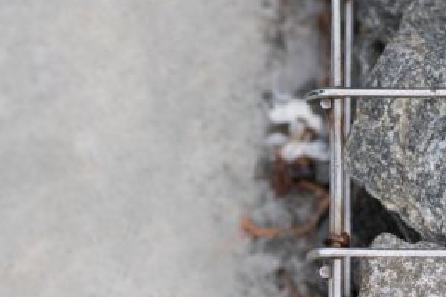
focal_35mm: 225
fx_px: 2786
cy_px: 304
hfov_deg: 9.1
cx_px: 385
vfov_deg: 6.1
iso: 250
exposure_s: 1/800
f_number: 3.2
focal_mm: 85
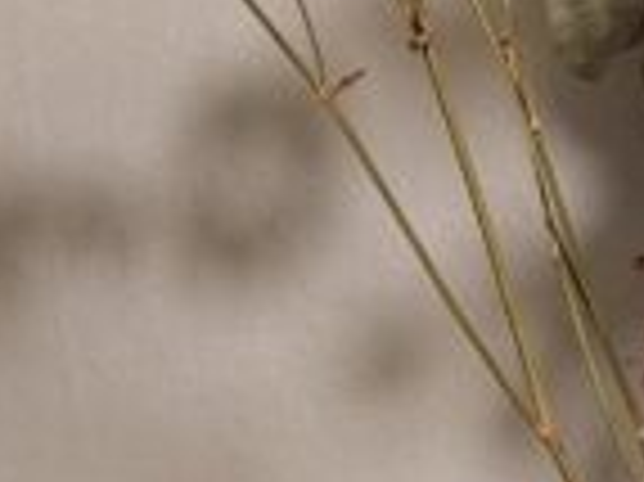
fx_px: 3067
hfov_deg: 11.3
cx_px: 1099
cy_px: 1072
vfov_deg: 8.4
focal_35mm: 165
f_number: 1.8
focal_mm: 5.54
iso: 200
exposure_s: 1/60
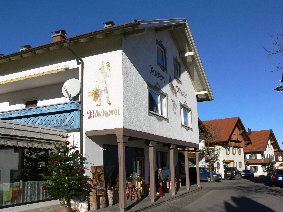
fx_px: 286
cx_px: 142
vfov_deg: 40.7
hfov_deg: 52.6
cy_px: 106
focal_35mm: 35
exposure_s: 1/400
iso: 80
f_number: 6.3
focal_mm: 7.4
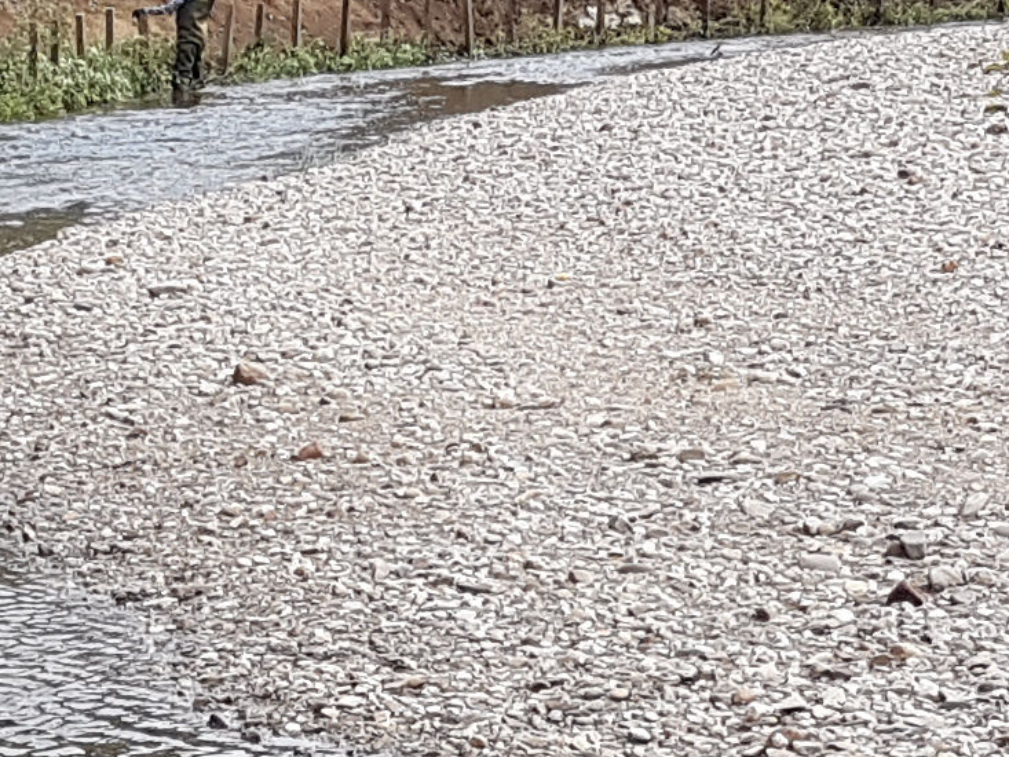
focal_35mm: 143
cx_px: 231
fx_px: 4169
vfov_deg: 10.2
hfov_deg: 13.7
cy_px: 970
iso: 40
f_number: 1.7
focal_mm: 4.2
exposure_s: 1/974
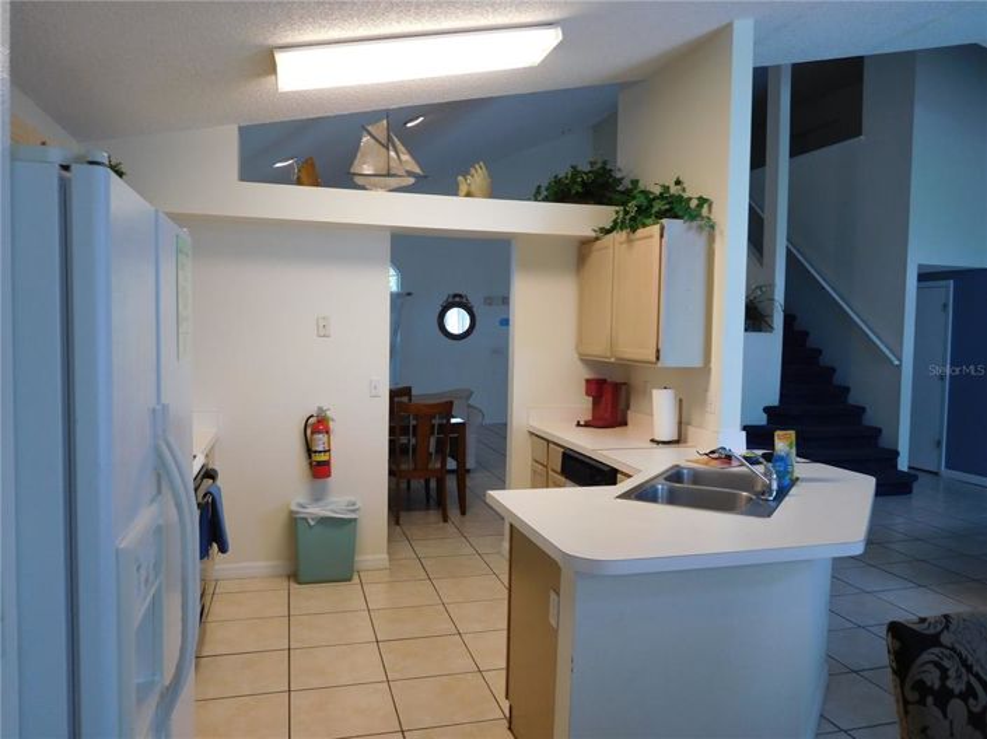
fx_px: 712
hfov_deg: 69.4
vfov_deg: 54.8
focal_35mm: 25
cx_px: 494
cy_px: 370
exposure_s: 1/30
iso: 140
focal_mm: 4.5
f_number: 3.4
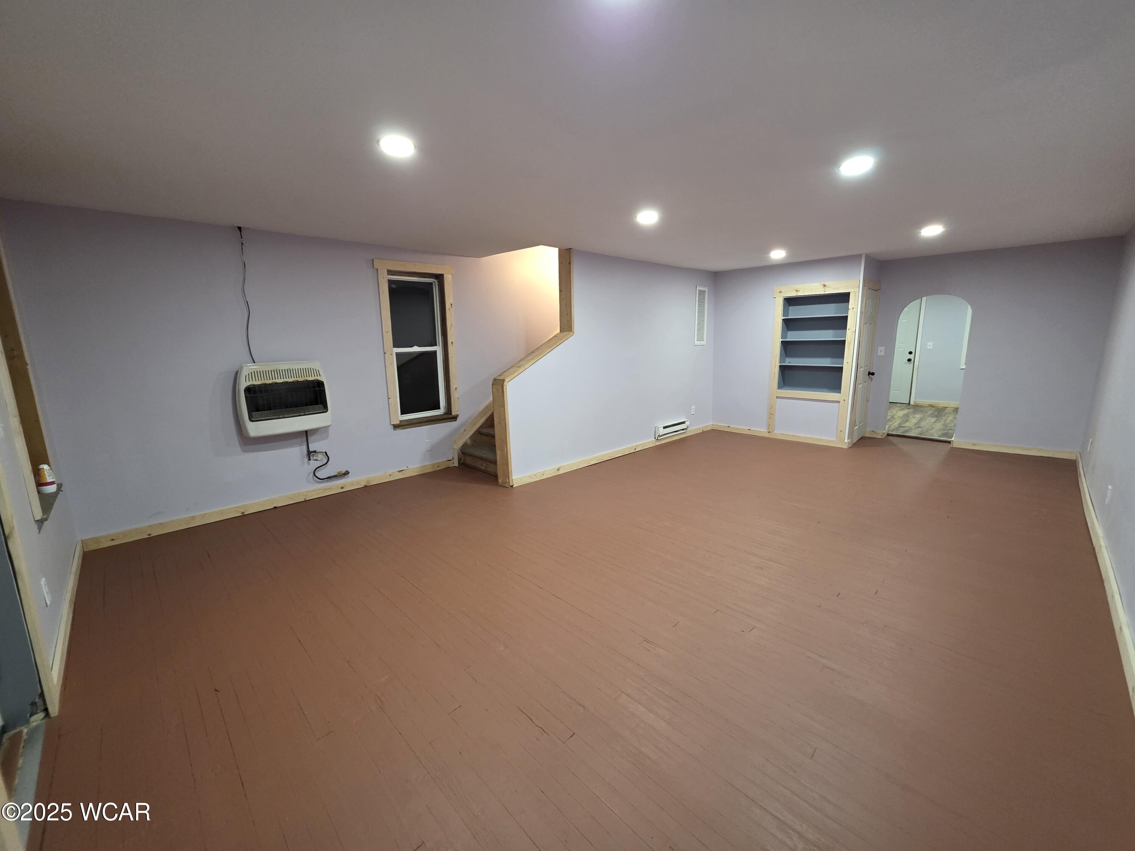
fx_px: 426
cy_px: 426
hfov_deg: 106.2
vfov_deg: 89.9
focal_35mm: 13
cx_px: 568
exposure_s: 1/60
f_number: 1.9
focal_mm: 2.2
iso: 500
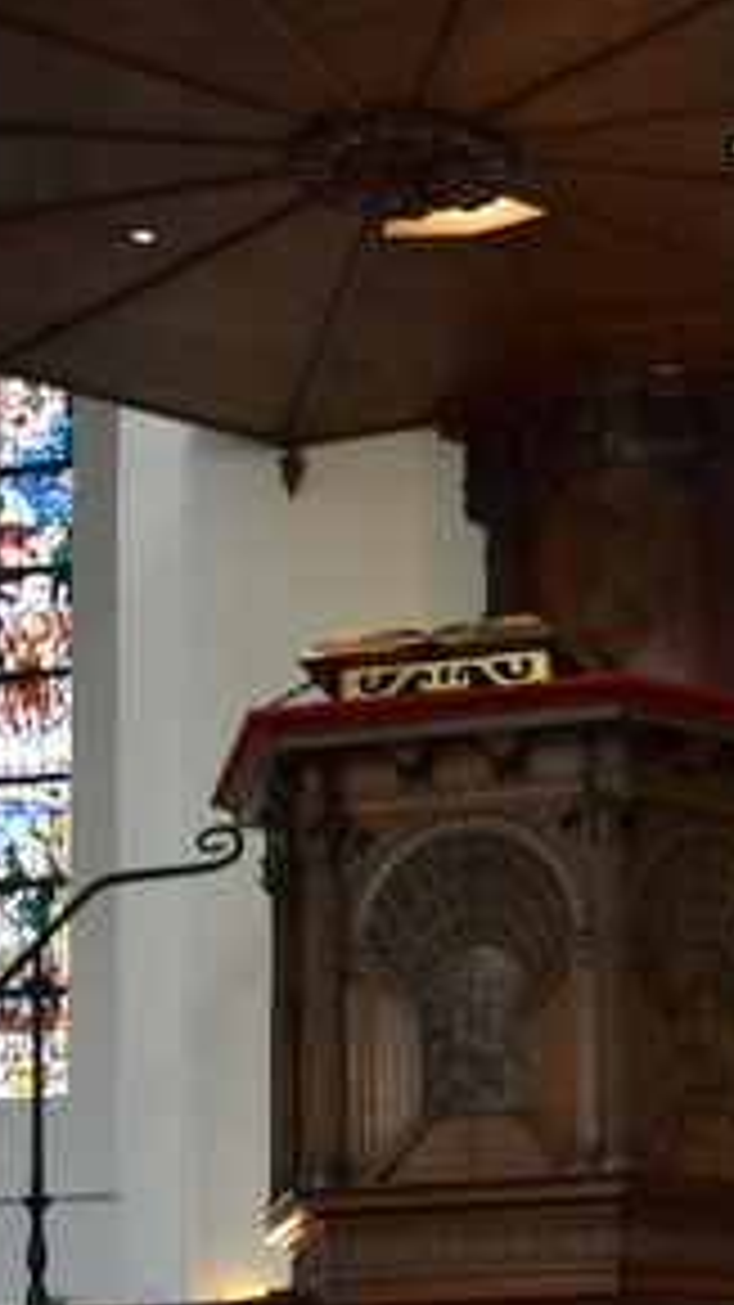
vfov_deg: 27.1
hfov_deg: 15.5
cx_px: 408
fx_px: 2700
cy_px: 756
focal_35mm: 78
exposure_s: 1/6
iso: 125
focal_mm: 18
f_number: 3.5
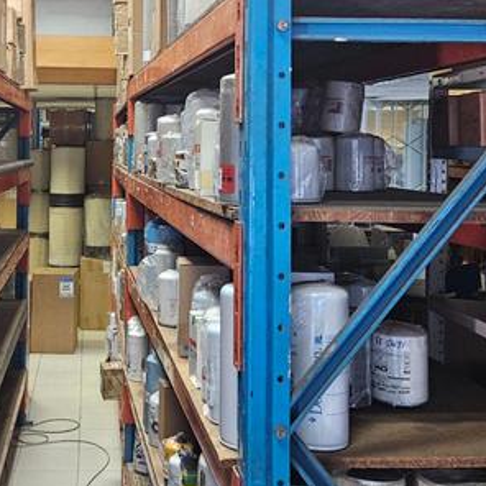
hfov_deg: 30.6
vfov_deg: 30.6
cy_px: 122
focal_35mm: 55
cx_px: 122
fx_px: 874
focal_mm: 5.4
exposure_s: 1/100
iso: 800
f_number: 1.8
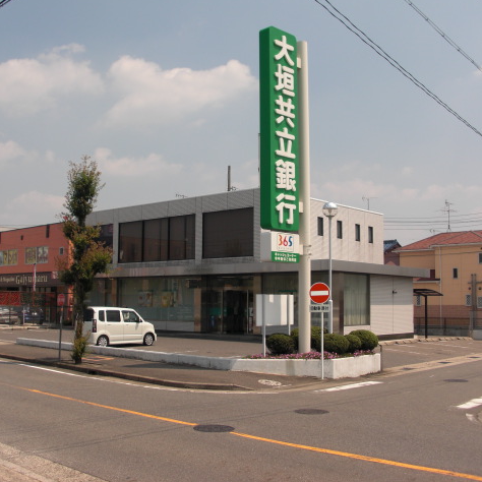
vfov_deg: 39.2
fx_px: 677
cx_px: 207
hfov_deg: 39.1
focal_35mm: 43
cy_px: 239
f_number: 7.9
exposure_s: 1/200
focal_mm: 6.3
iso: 50
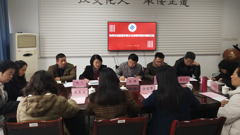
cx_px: 121
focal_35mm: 33
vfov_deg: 35.4
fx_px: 210
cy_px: 50
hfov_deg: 59.5
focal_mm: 3.95
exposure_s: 1/50
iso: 275
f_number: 1.8
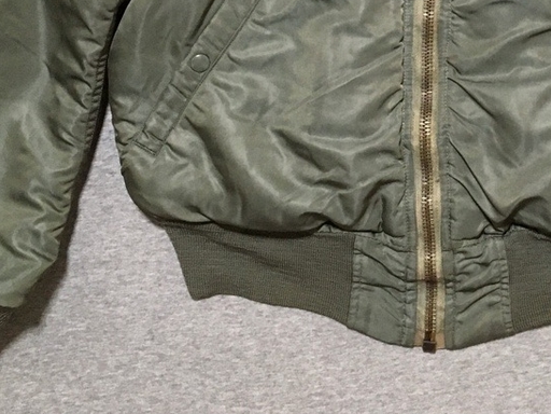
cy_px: -40
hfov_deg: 27.9
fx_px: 1082
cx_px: 446
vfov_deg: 20.6
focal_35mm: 68
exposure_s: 1/24
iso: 200
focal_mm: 4.15
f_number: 2.2
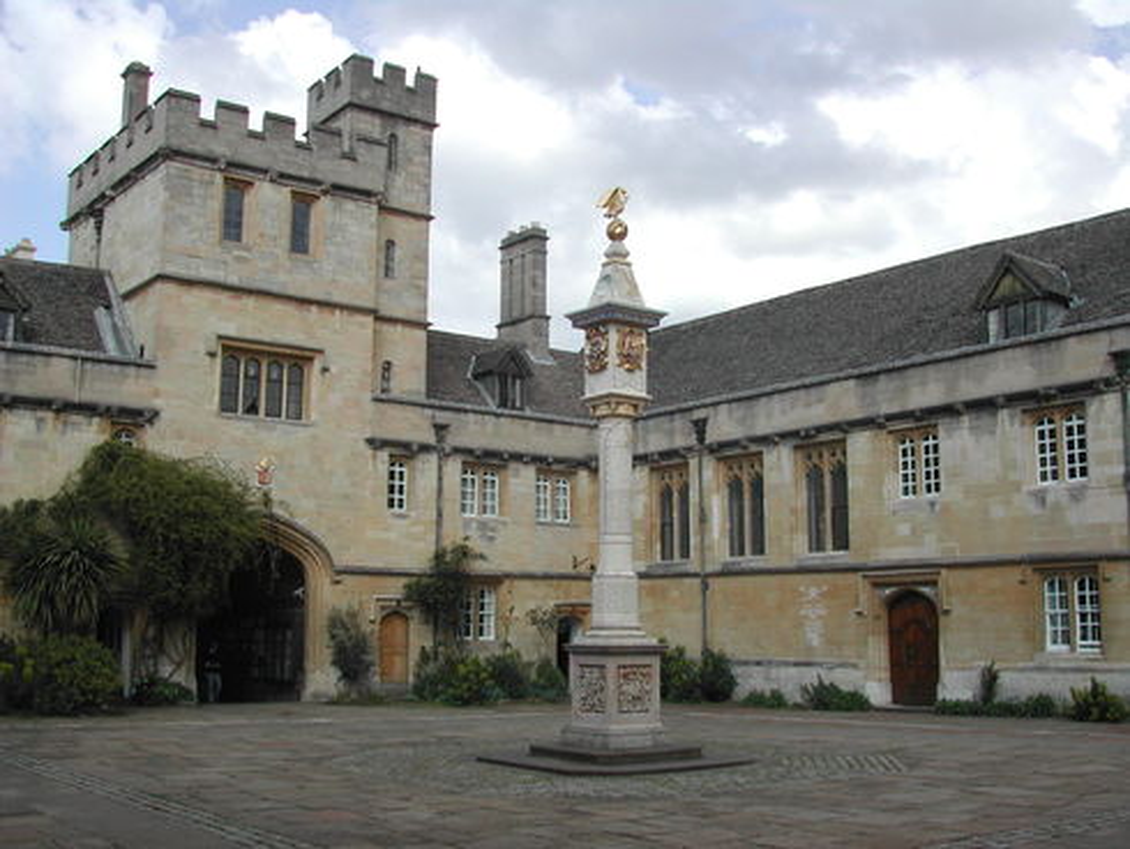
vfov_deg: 37.8
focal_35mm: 38
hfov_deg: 49.0
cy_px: 424
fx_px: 1241
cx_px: 565
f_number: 7.6
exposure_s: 1/192
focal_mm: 8
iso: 100
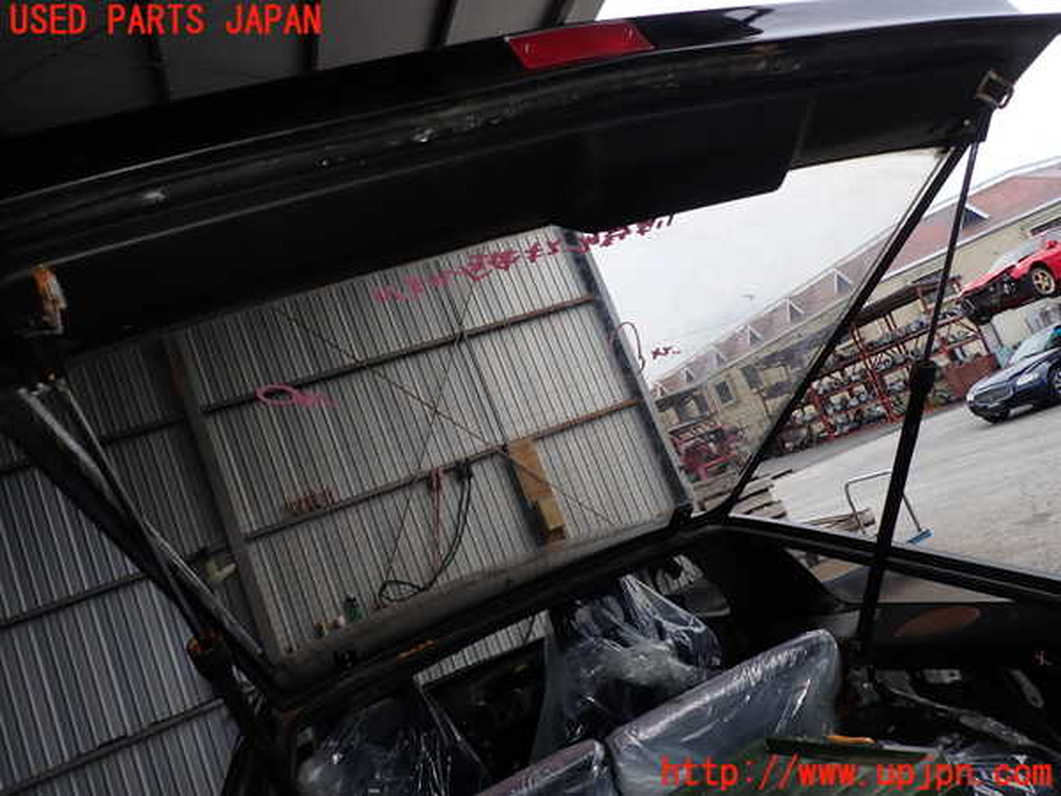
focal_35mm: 25
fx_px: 766
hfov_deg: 69.4
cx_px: 530
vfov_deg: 54.9
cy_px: 398
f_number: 2.8
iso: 100
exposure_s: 1/640
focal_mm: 4.5
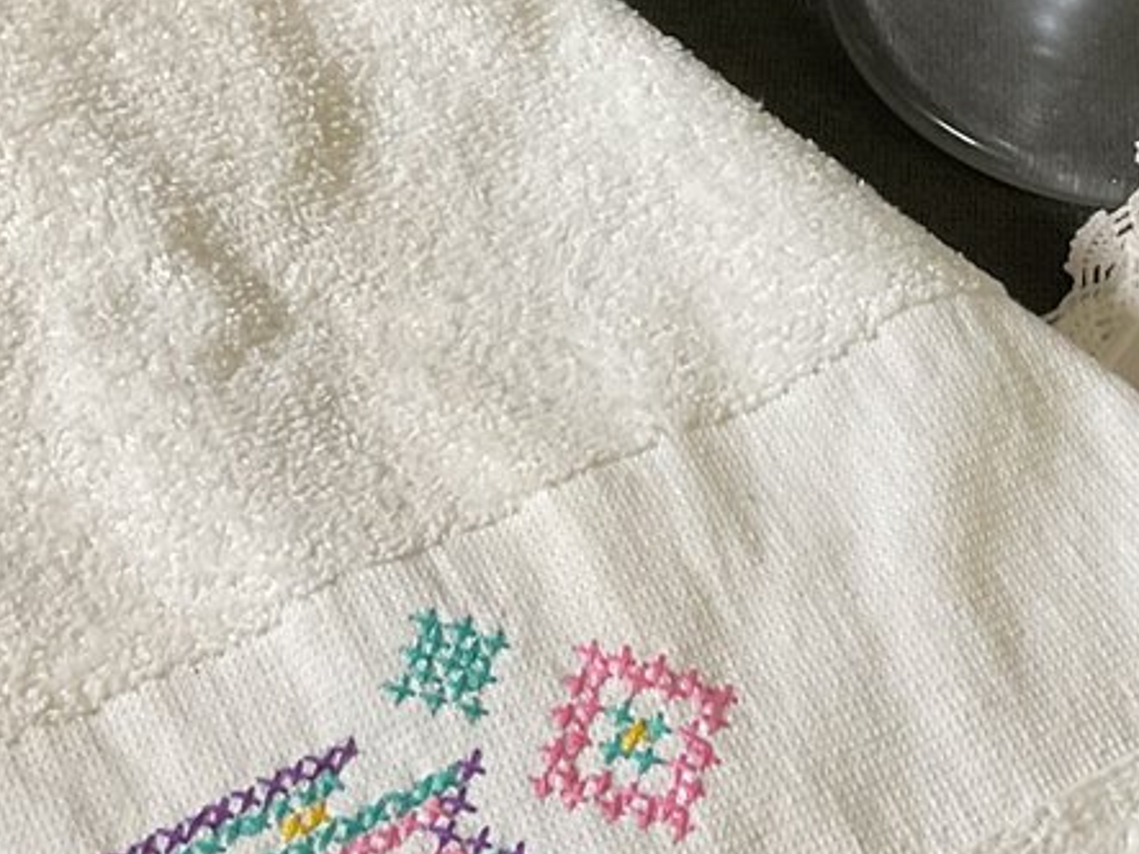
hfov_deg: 19.4
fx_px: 3257
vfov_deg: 14.6
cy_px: -86
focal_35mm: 99
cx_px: 1068
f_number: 1.8
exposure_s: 1/60
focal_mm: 3
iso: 80
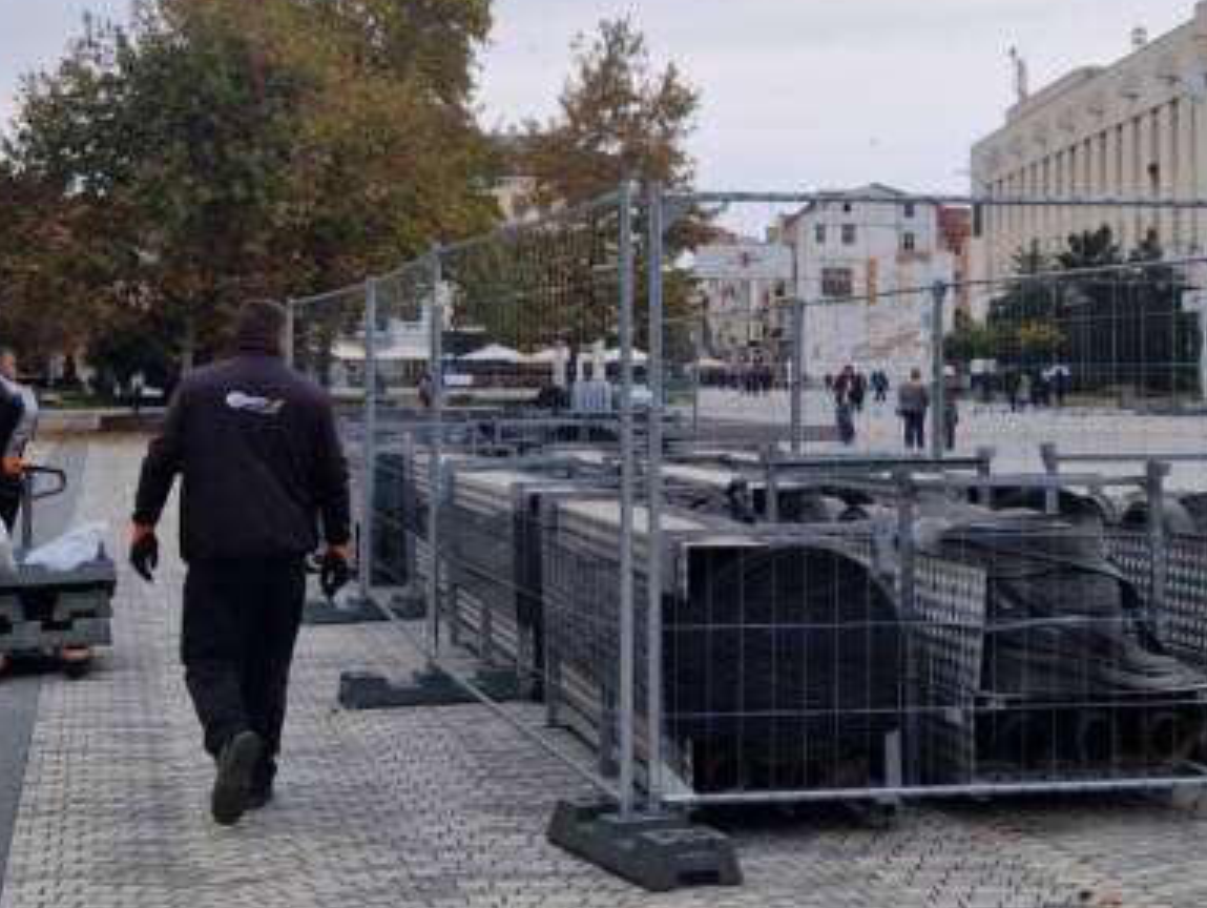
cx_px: 586
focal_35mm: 66
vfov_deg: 22.2
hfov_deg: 29.4
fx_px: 2303
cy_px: 295
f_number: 1.8
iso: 50
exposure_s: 1/308
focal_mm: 5.4
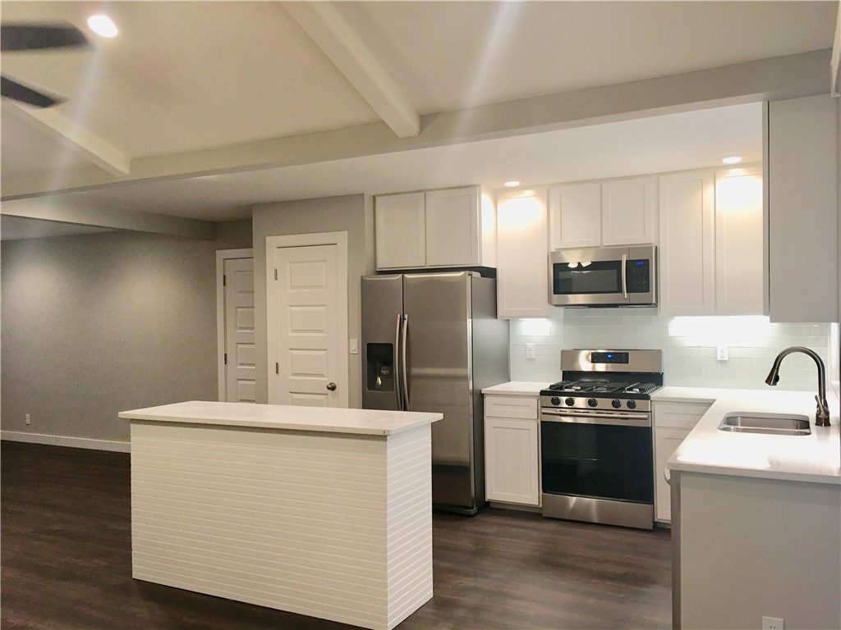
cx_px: 420
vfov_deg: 48.2
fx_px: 705
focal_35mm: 29
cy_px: 315
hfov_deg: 61.7
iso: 40
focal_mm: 4.15
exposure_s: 1/30
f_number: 2.2
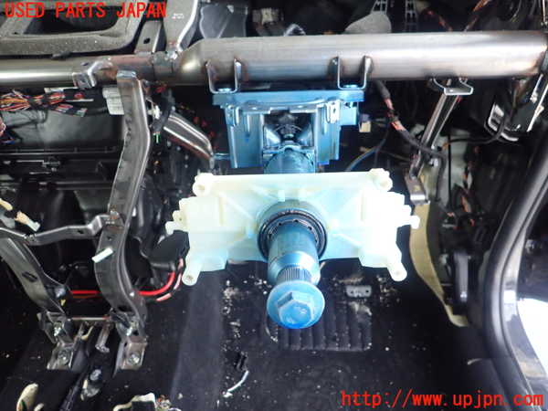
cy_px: 206
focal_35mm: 25
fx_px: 396
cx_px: 274
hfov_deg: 69.4
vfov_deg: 54.9
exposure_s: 1/30
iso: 500
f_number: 2
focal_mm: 4.5
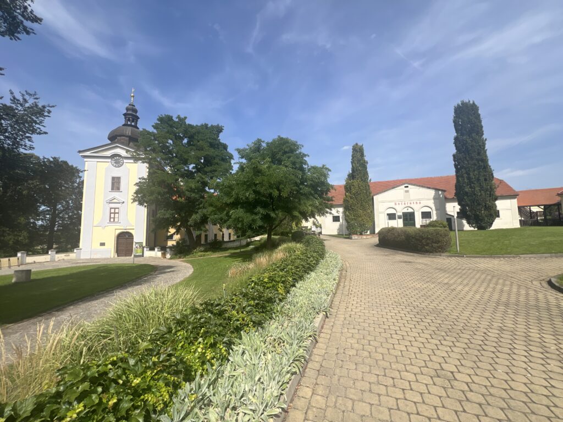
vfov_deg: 89.9
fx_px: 211
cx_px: 282
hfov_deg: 106.2
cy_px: 211
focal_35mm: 13
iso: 32
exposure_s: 1/1393
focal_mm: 1.57
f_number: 1.8
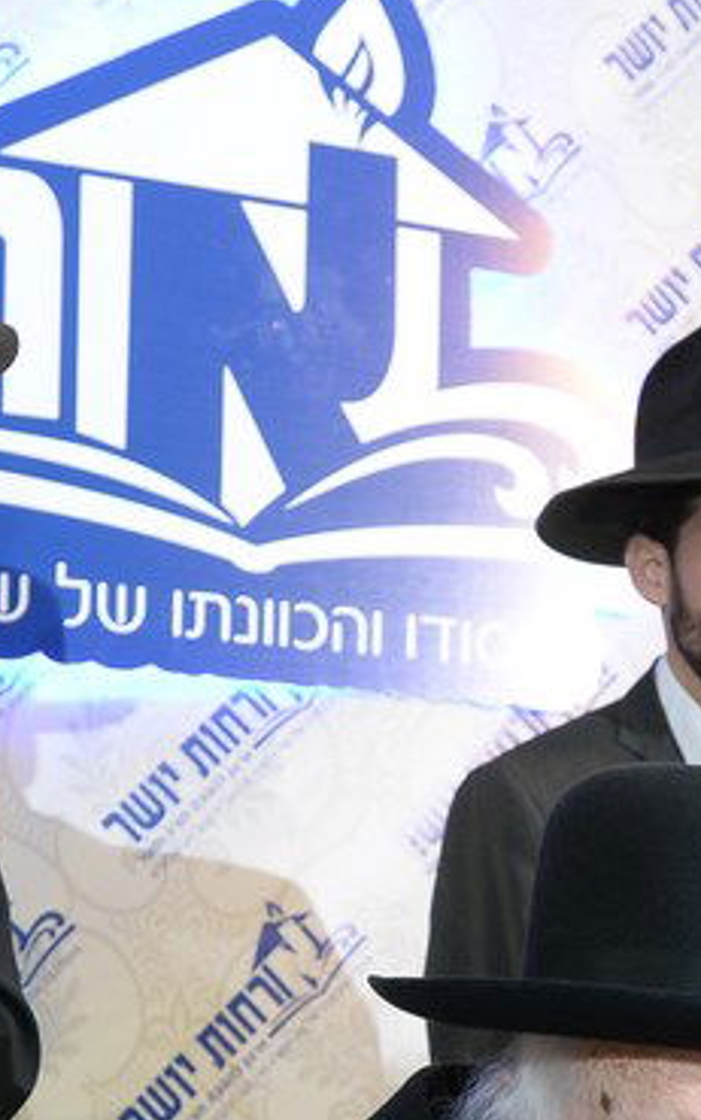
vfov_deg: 22.4
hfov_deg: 14.7
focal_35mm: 89
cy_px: 1123
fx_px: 2717
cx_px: 495
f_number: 5.6
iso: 1000
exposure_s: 1/80
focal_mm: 28
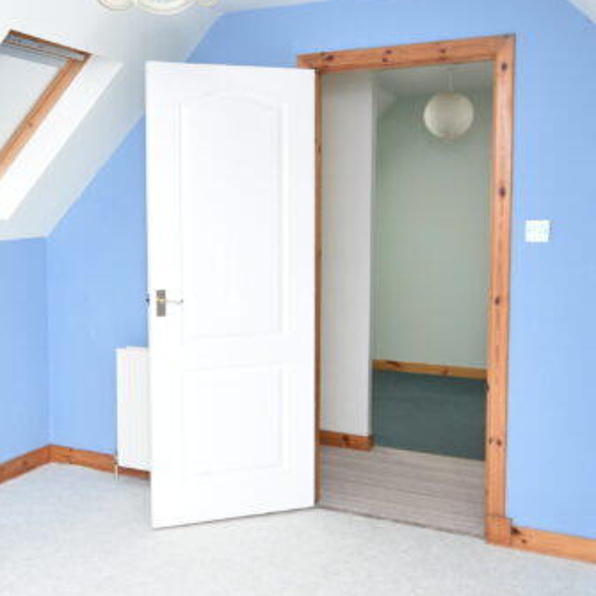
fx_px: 760
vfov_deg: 42.7
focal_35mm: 39
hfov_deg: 41.9
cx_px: 169
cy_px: 255
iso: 400
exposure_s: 1/60
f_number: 4
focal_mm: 10
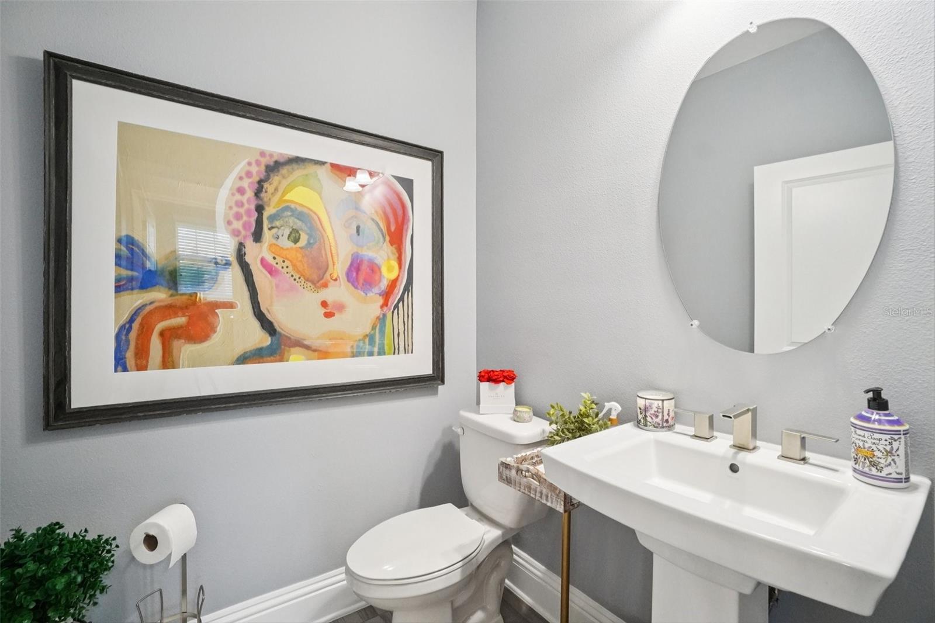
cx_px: 468
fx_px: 389
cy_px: 312
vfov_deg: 77.3
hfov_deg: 100.4
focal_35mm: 15
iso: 2000
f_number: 8
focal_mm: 10
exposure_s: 1/30
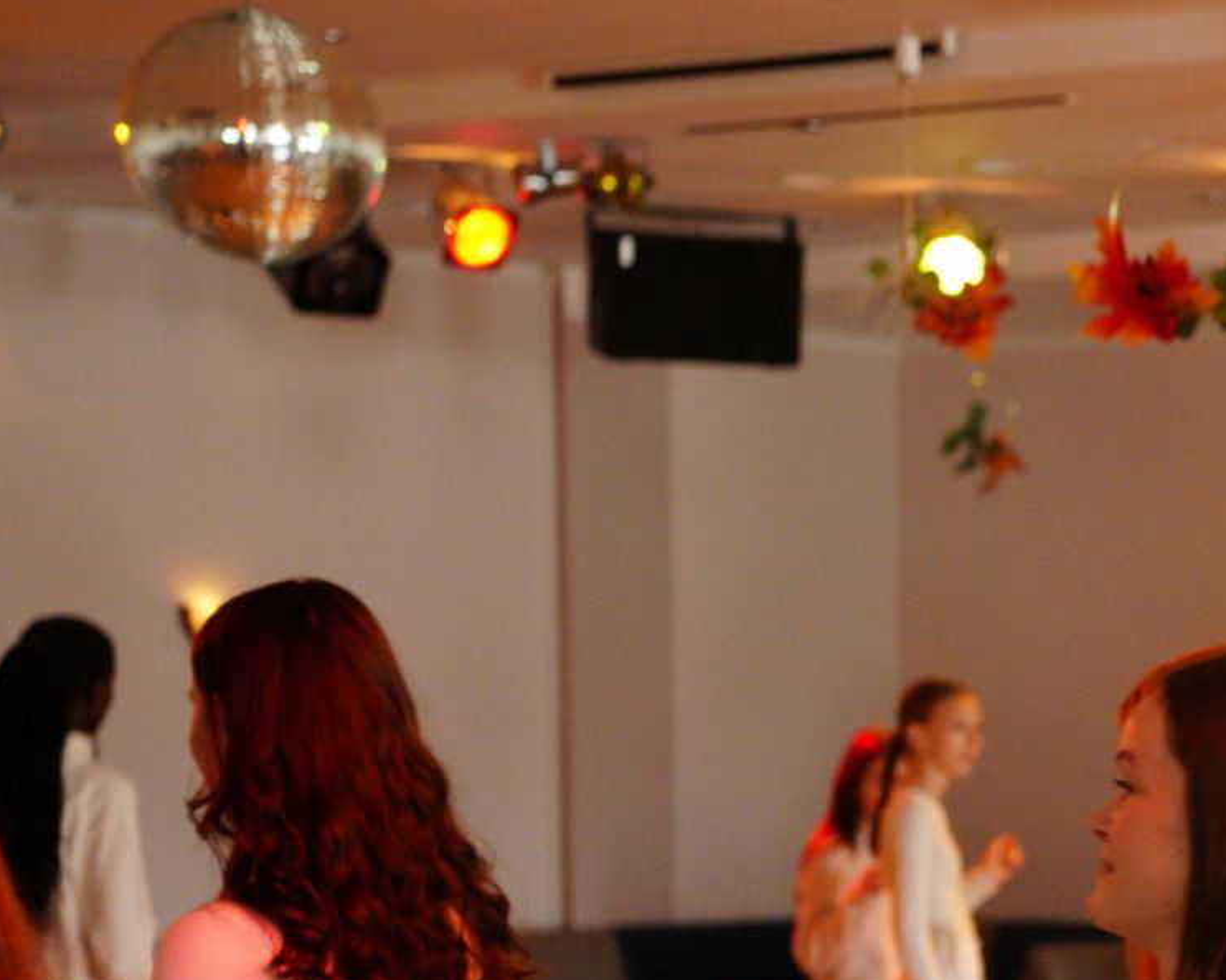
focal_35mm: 119
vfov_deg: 12.8
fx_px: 4317
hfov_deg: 15.3
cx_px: 1658
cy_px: 981
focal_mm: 46
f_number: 2.8
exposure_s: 1/250
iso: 4000
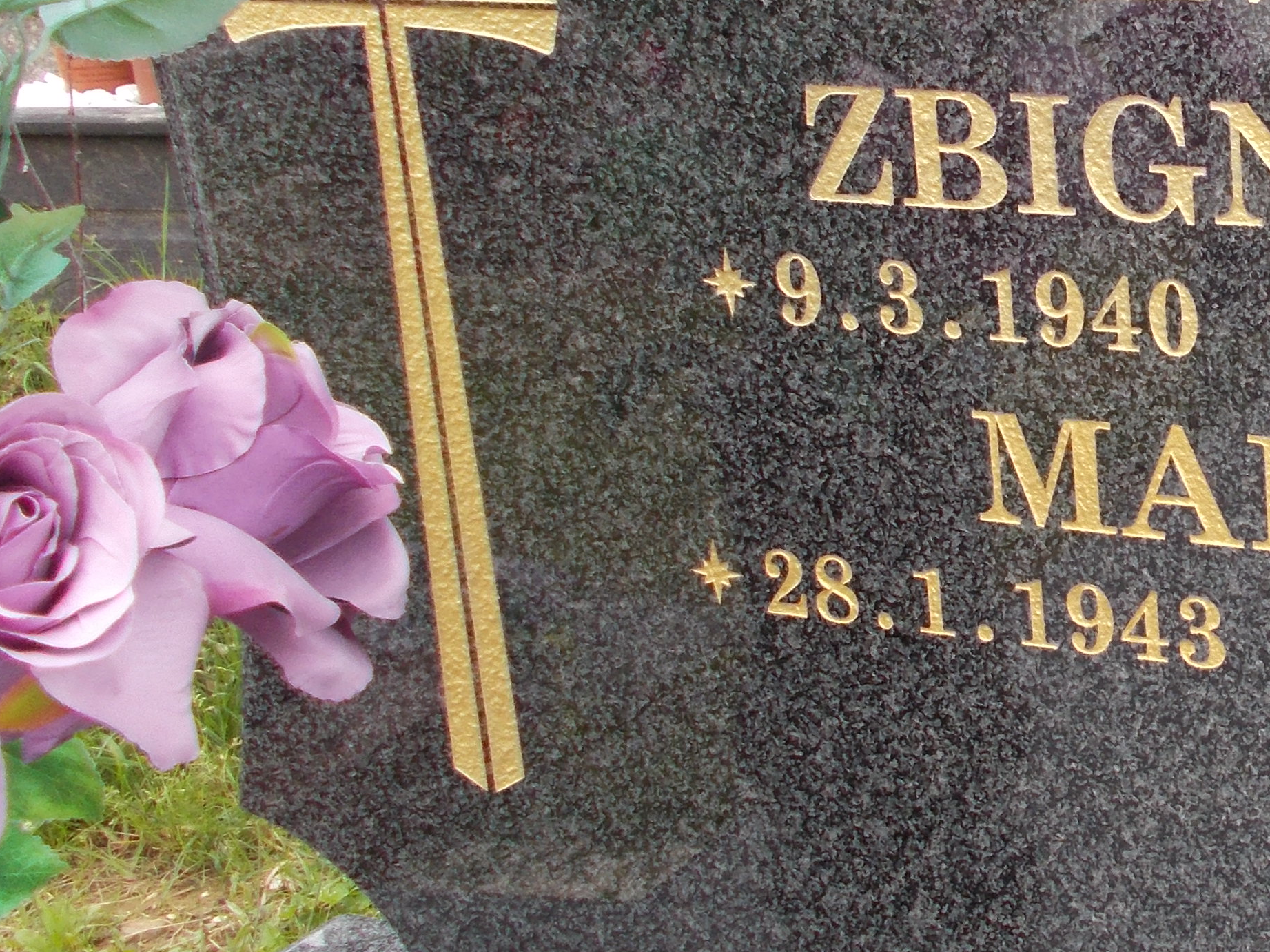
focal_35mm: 65
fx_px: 2385
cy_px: 308
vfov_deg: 22.5
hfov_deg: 27.4
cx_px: 1380
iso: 80
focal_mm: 4.6
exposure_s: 1/160
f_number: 3.2
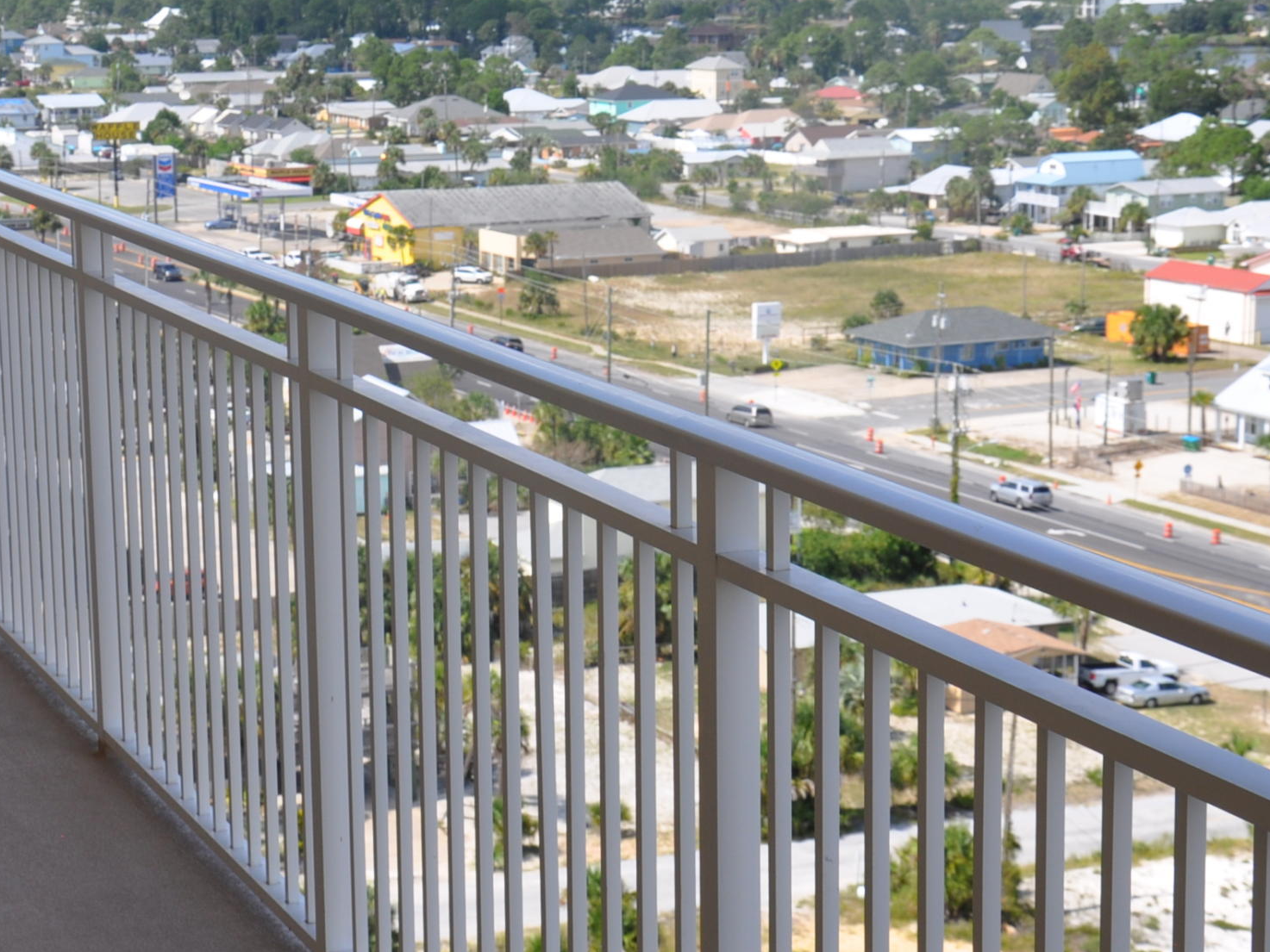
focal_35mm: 88
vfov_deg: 16.8
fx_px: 3229
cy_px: 482
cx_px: 541
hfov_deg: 22.2
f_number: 9
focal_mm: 30
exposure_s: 1/320
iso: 200
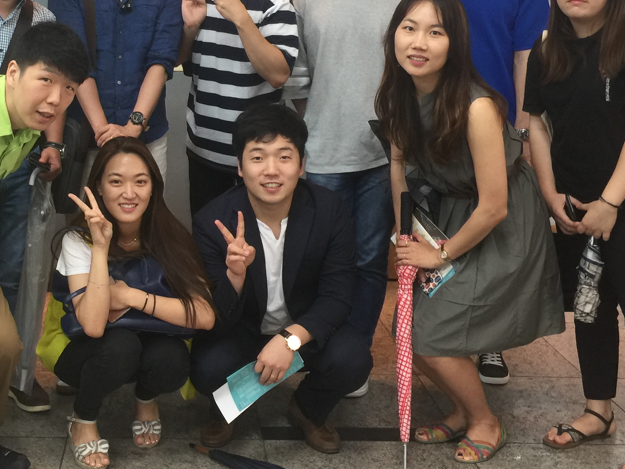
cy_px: 92
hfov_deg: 32.5
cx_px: 149
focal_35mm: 58
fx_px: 1047
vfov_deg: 24.8
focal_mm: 4.15
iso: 40
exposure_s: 1/15
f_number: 2.2
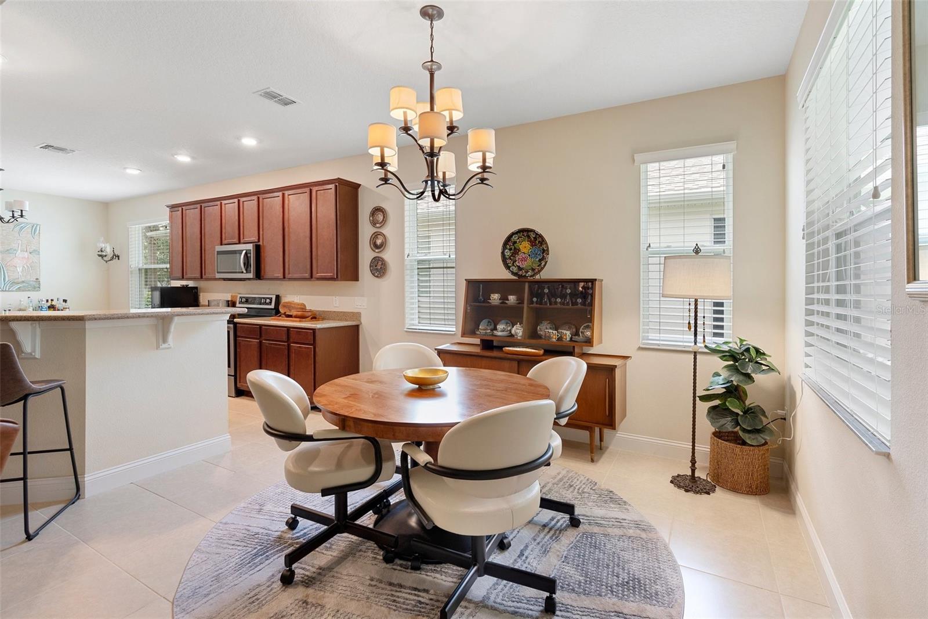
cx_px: 464
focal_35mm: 17
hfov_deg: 93.3
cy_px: 310
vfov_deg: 70.4
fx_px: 438
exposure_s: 1/10
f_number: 8
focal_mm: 17
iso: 800
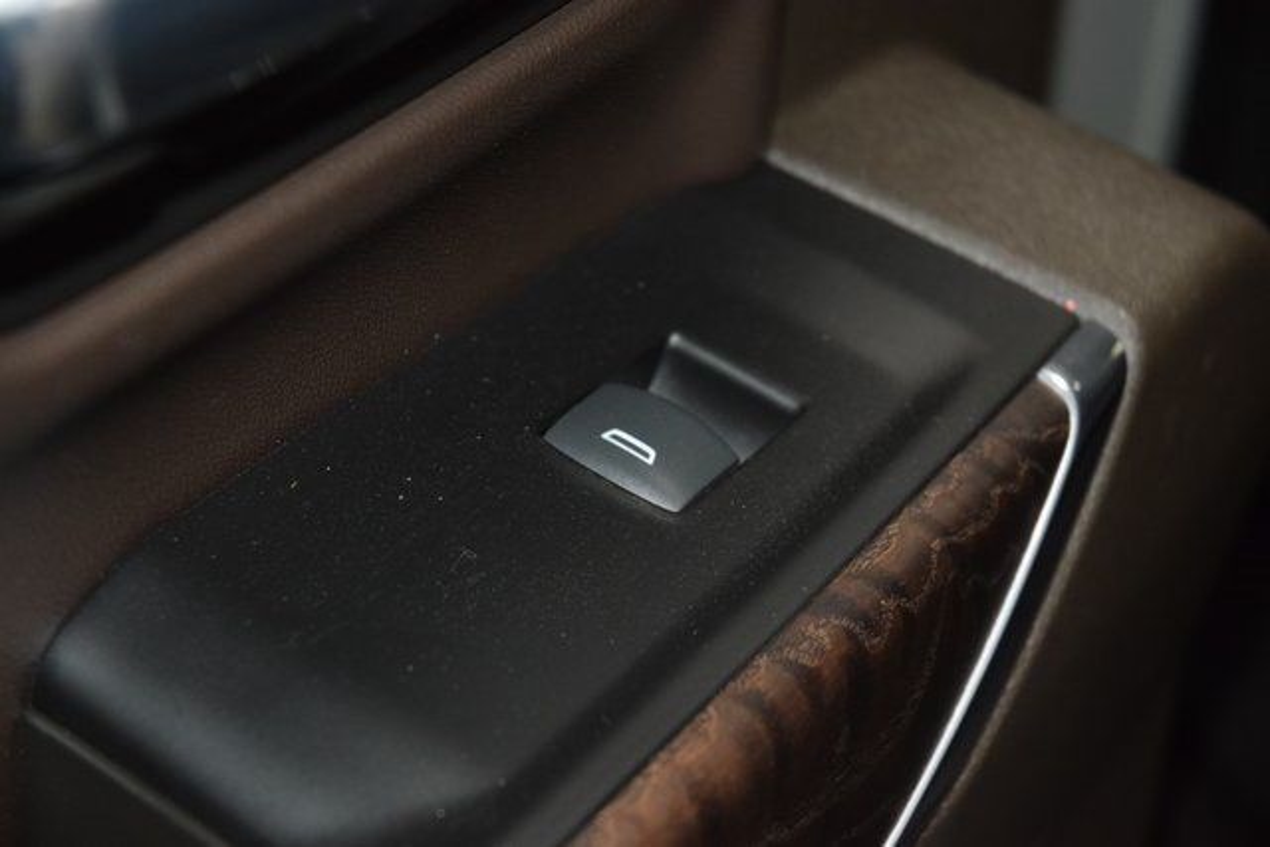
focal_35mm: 105
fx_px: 3705
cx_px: 635
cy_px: 424
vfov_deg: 13.0
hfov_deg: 19.5
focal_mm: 70
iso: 1800
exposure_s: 1/60
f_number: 4.5
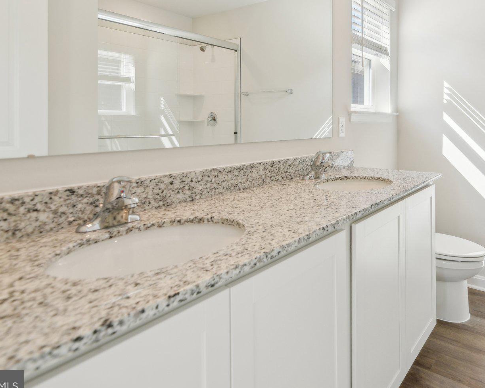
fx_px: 316
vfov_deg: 61.6
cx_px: 342
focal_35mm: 22
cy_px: 128
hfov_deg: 71.6
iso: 400
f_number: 6.3
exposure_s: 1/250
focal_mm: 14
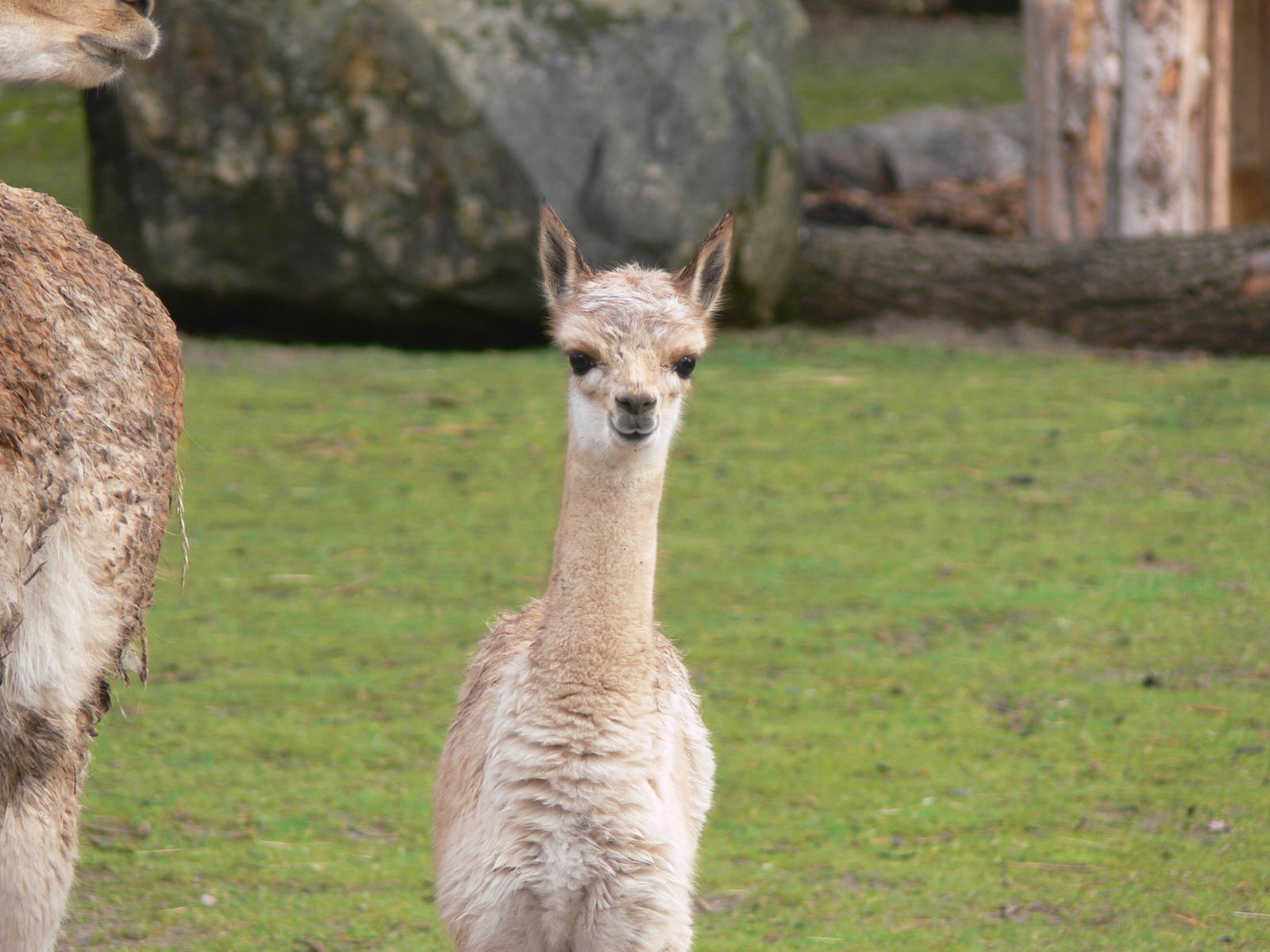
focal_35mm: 420
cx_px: 635
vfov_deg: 3.5
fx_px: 15409
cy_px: 476
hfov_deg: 4.7
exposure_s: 1/100
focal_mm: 88.8
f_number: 4.5
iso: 80
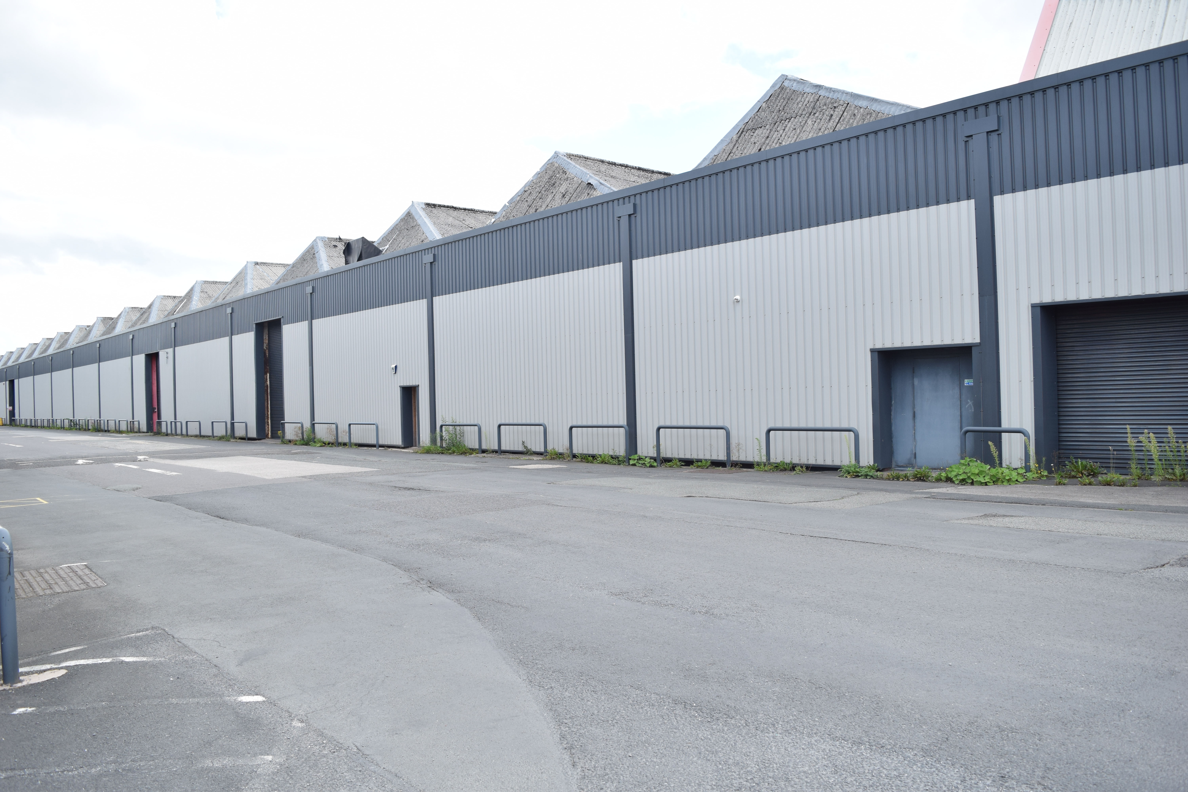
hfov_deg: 67.4
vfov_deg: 47.9
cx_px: 594
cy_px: 396
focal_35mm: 27
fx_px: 891
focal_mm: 18
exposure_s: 1/400
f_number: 5
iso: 200
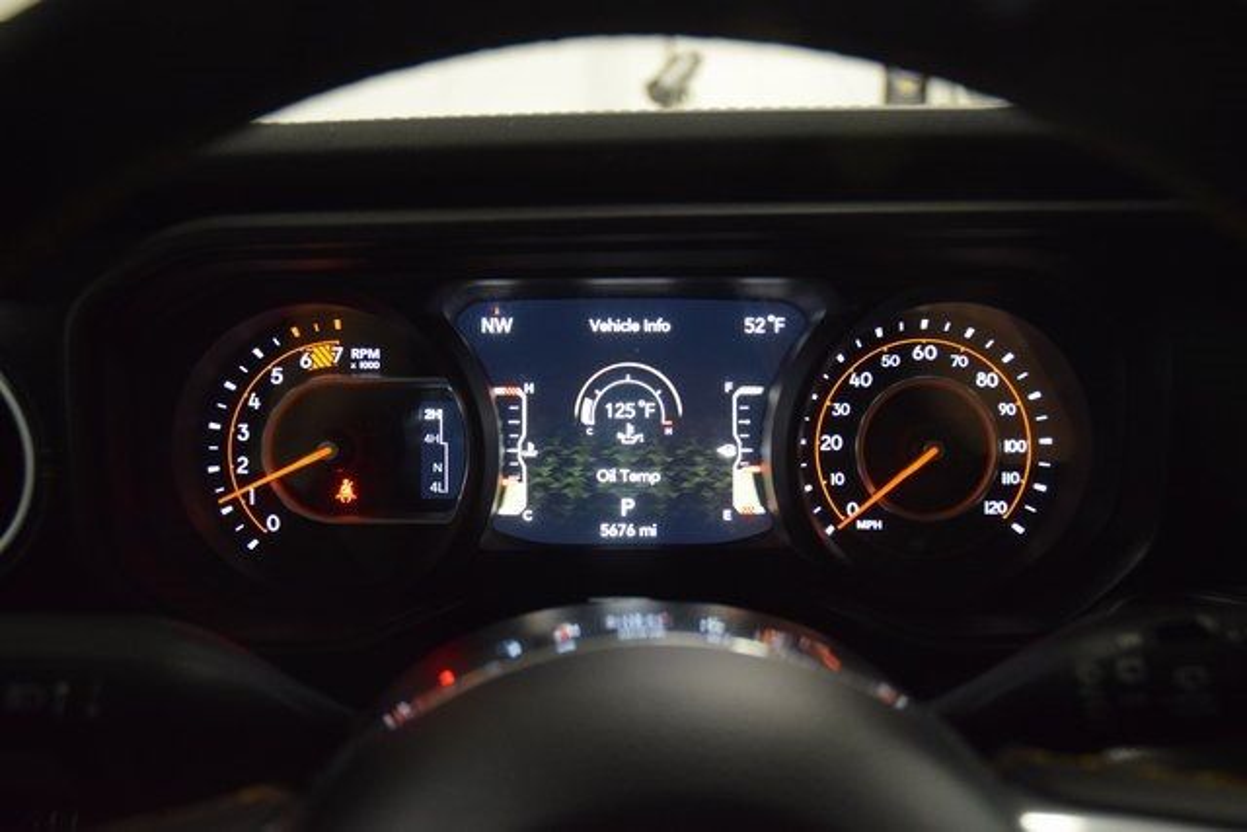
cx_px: 624
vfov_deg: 36.9
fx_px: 1247
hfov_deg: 53.1
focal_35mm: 36
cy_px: 416
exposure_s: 1/60
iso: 2200
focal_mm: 24
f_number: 3.8
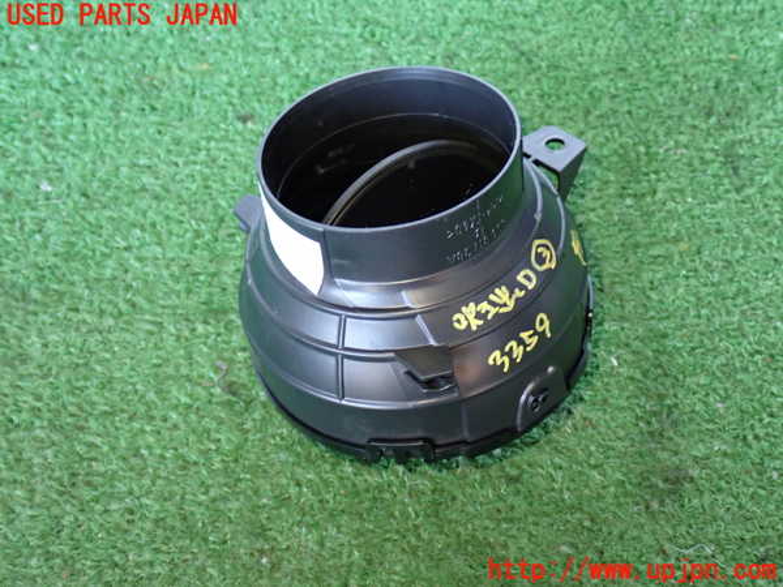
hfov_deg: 49.0
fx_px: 860
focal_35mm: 38
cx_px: 392
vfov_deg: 37.7
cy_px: 294
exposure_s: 1/40
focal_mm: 6.83
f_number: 2.7
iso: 500
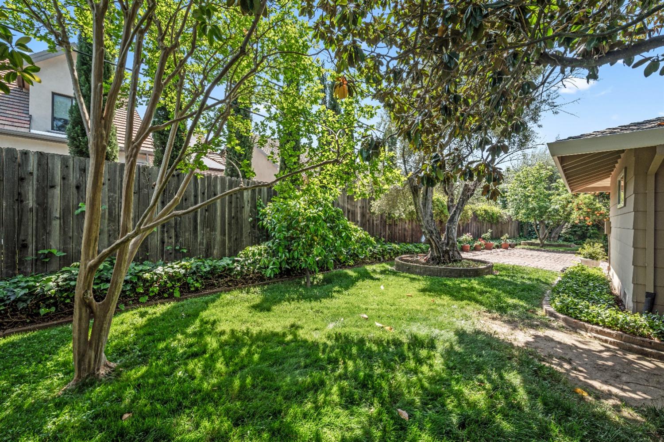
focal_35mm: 16
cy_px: 221
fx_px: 295
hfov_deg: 96.7
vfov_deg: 73.7
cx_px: 332
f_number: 10
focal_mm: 16
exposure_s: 1/50
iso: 200
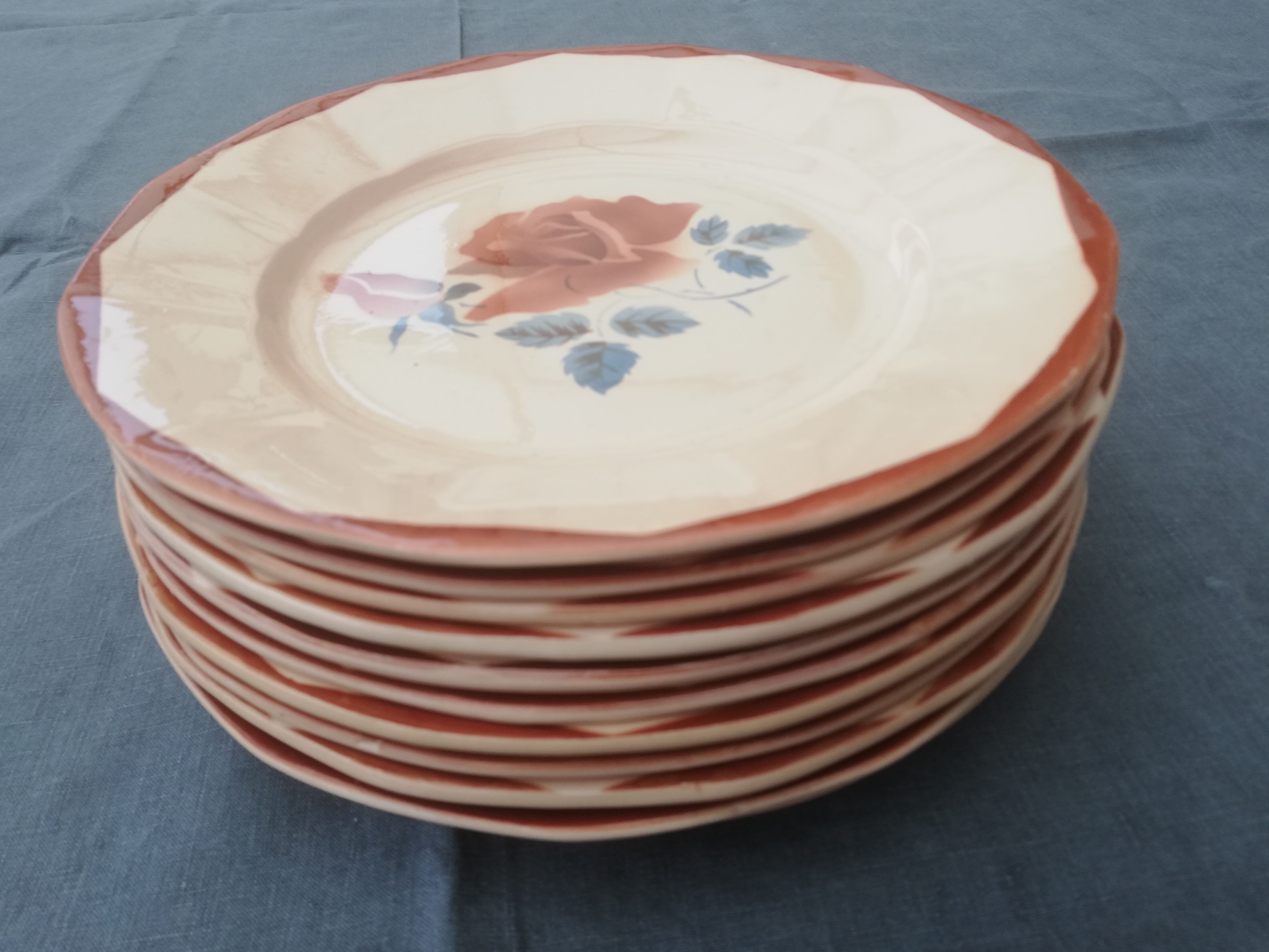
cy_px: 483
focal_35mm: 28
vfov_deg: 49.8
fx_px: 1027
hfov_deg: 63.4
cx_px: 619
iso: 64
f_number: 2.2
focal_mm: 3.81
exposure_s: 1/50
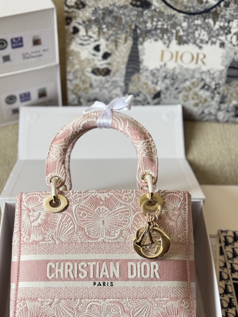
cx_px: 102
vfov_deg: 30.1
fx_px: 587
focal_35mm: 64
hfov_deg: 22.9
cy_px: 201
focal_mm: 6.76
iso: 100
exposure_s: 1/99
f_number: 1.78
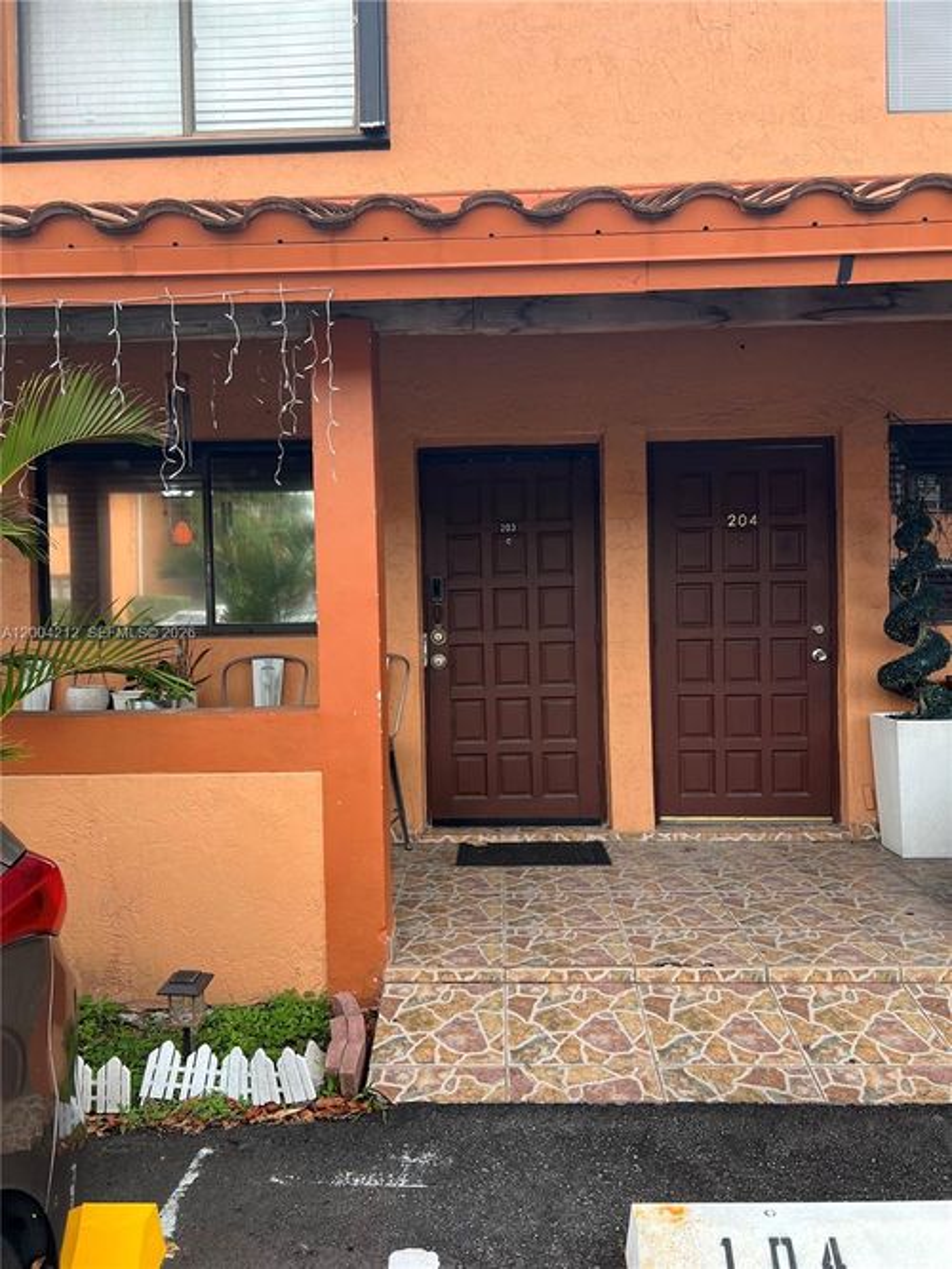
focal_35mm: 26
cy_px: 634
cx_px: 476
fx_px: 954
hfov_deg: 53.0
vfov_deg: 67.3
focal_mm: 5.7
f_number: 1.5
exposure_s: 1/539
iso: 50
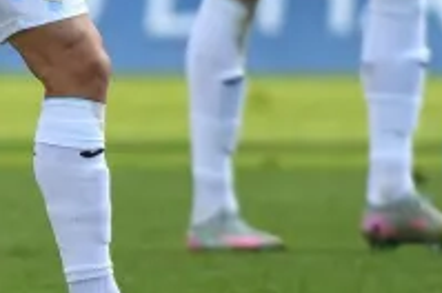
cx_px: 18
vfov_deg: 1.0
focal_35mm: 1340
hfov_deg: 1.5
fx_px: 16426
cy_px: -145
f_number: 4
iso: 800
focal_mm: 350
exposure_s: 1/1250
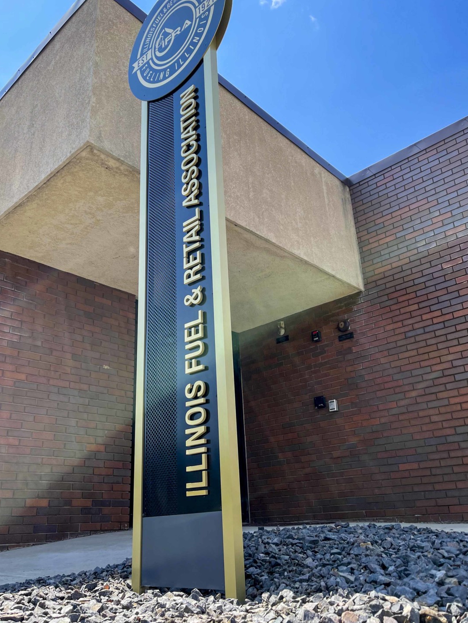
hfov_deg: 48.2
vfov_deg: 61.6
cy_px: 299
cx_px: 228
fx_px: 523
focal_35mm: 29
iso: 32
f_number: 1.6
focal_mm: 5.1
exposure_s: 1/1900
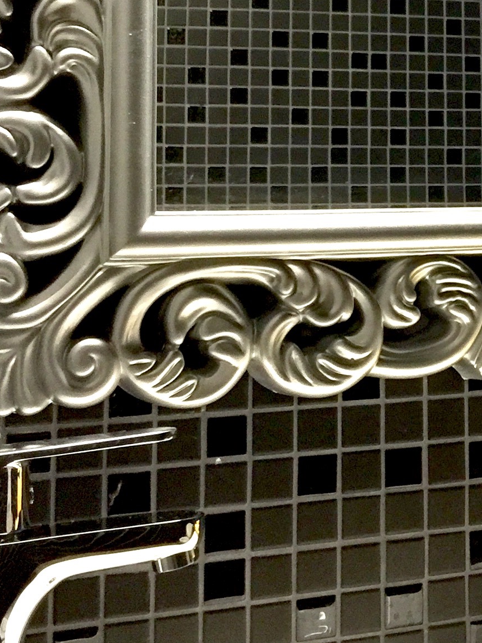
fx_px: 1522
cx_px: 622
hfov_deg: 17.0
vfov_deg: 23.2
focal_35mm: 82
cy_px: 68
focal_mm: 4.15
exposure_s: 1/10
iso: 125
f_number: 2.2
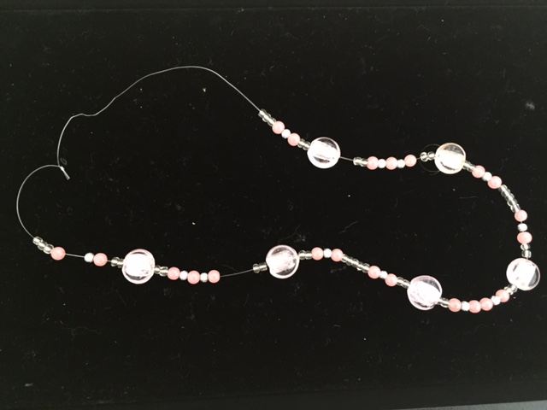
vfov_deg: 48.2
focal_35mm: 29
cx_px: 274
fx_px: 458
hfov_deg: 61.7
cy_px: 205
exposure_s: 1/17
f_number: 2.2
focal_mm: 4.15
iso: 320
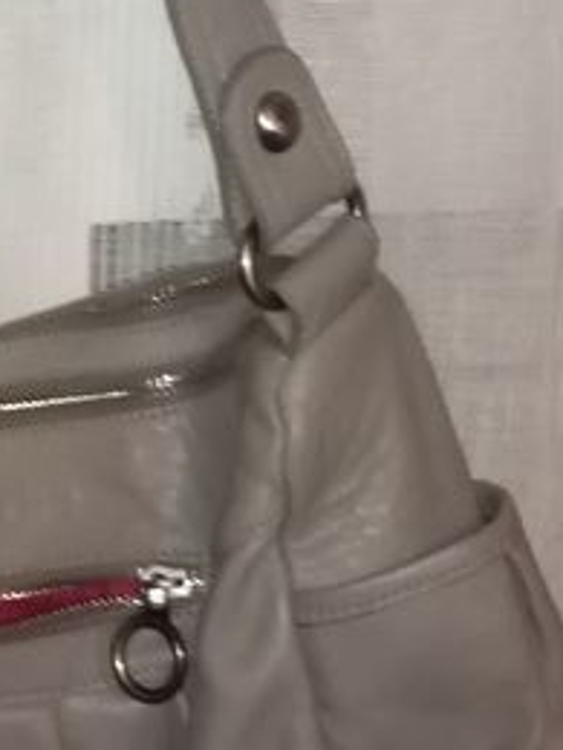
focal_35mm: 100
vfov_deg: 19.6
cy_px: 303
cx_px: -12
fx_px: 2169
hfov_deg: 14.5
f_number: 1.8
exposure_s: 1/25
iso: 458
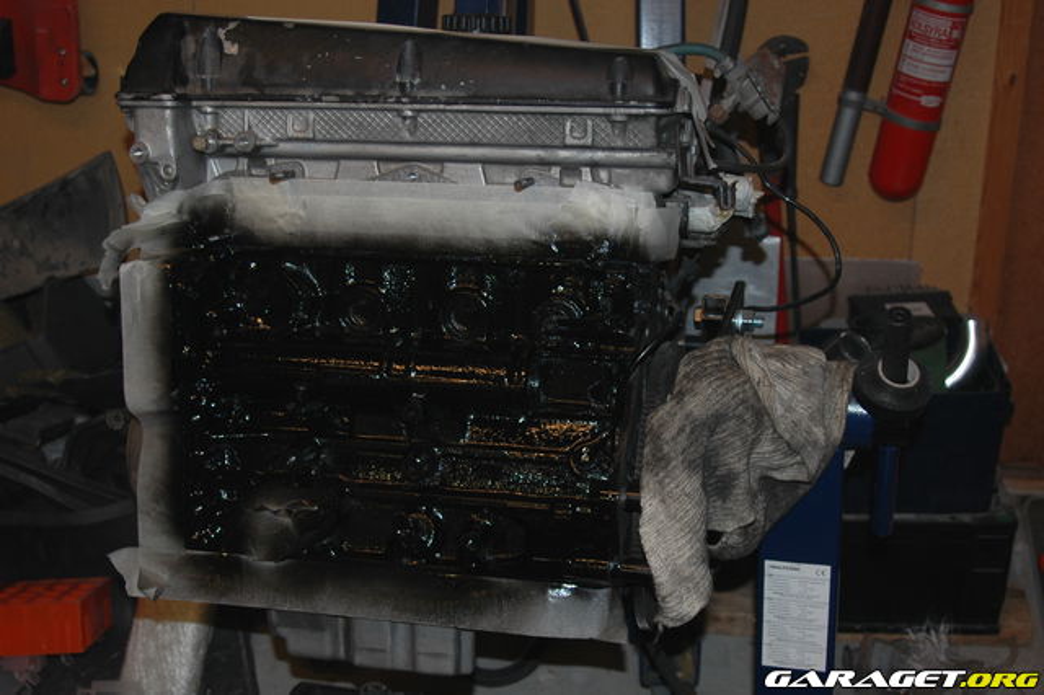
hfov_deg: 37.9
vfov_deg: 25.7
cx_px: 522
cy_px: 348
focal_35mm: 52
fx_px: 1522
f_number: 4
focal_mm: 35
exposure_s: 1/60
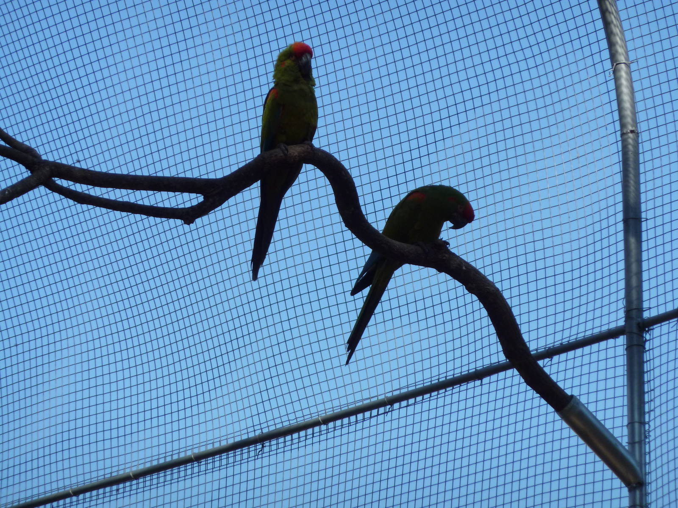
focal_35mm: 278
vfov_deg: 5.3
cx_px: 339
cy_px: 254
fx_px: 5445
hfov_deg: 7.1
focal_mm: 45.7
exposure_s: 1/1000
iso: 200
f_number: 4.8
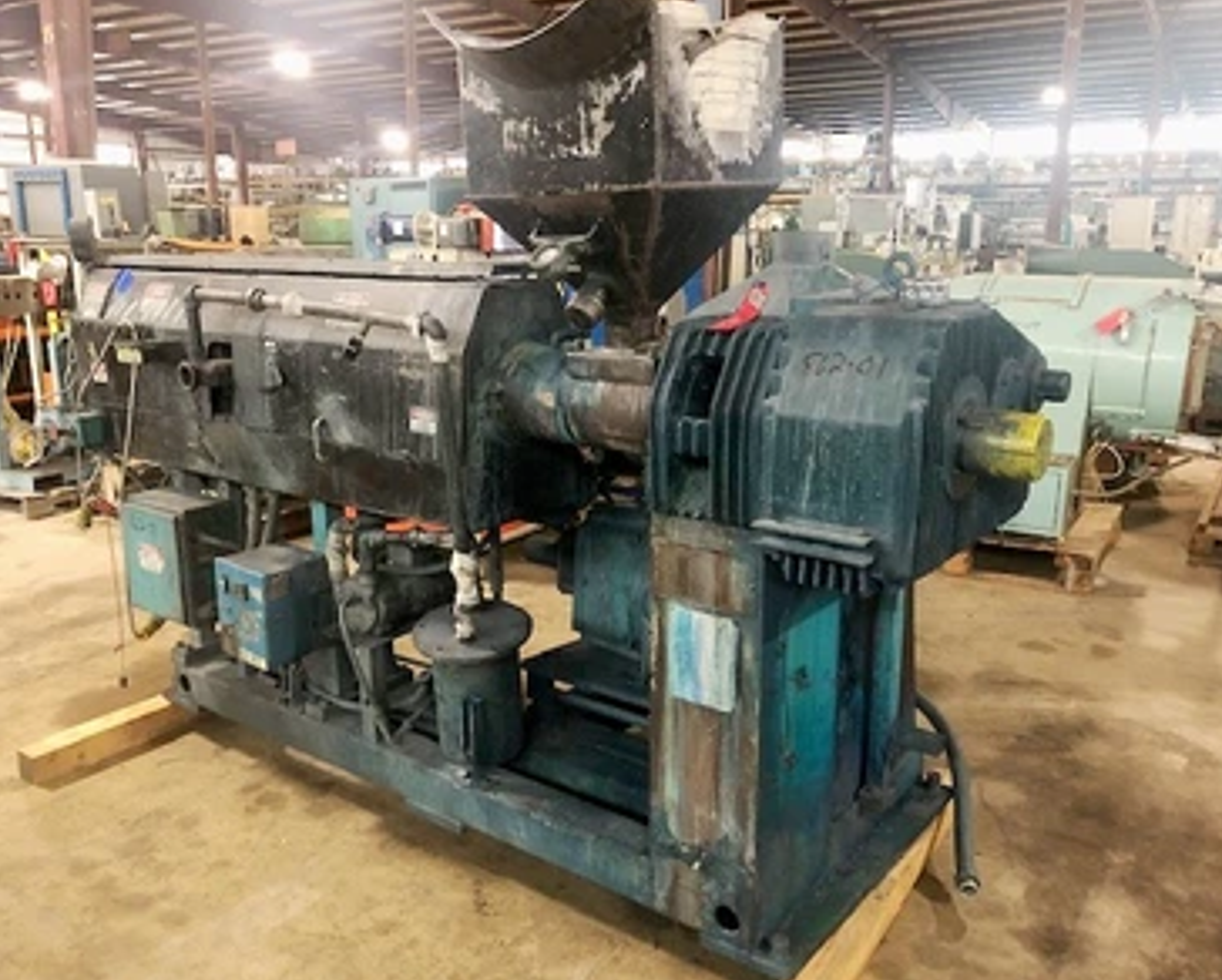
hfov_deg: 58.6
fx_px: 1086
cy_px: 483
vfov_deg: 48.6
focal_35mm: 30
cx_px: 561
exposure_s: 1/6
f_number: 1.8
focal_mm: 4
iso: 80
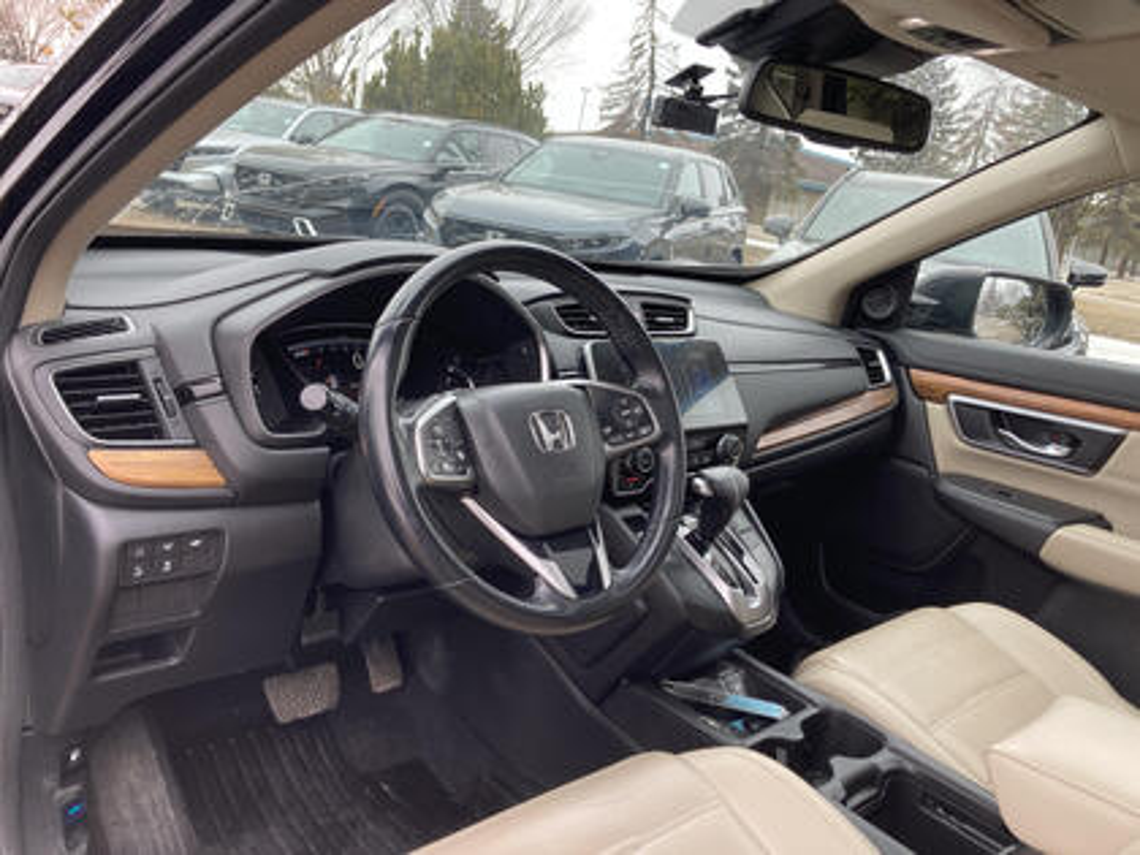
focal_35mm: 28
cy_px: 428
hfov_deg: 63.4
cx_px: 570
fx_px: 922
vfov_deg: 49.7
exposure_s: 1/121
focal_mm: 3.99
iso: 32
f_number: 1.8
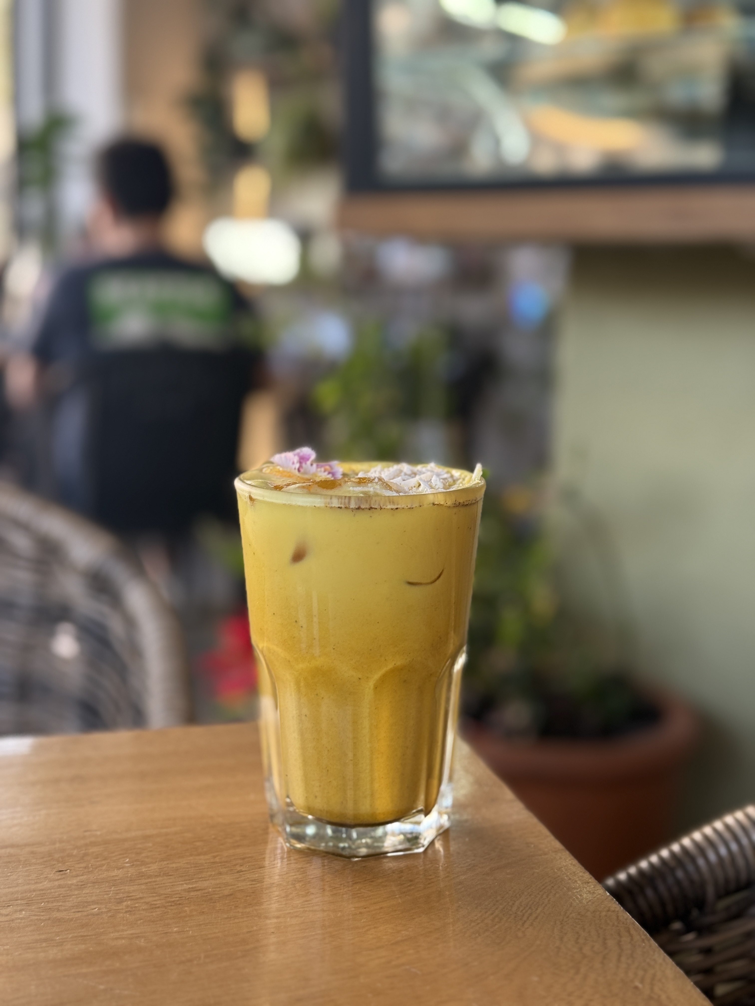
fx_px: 1396
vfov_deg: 39.7
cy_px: 503
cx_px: 378
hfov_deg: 30.3
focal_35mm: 48
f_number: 1.78
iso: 100
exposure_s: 1/73
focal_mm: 6.76
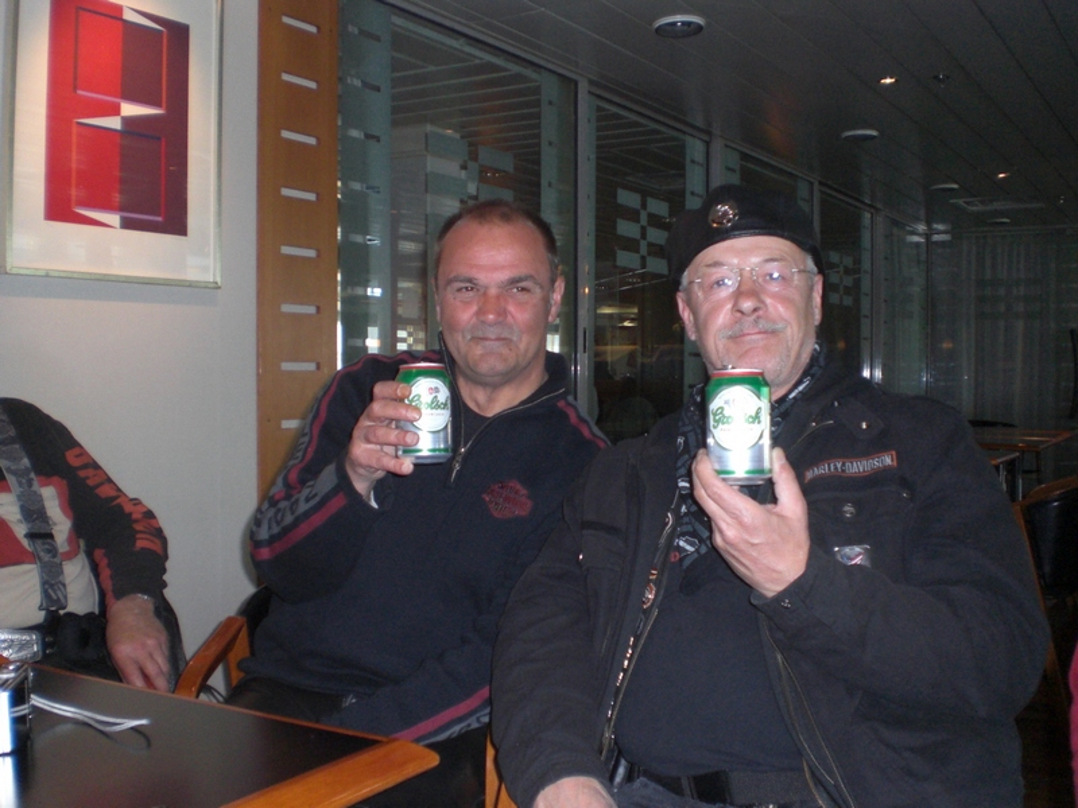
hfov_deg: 49.0
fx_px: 1183
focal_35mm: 38
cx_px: 539
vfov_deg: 37.7
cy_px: 404
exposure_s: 1/60
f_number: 3.1
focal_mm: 6.3
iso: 200
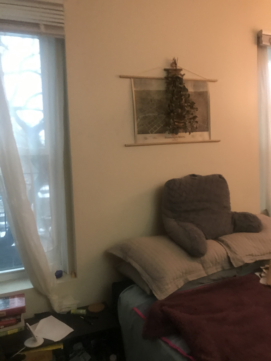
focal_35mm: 28
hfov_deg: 49.7
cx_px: 136
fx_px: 292
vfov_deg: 63.4
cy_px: 180
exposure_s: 1/11
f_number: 1.8
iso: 100
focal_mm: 3.99
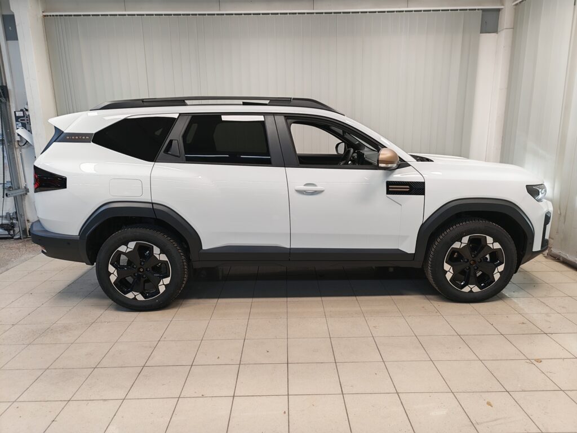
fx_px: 383
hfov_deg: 73.9
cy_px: 216
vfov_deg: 58.9
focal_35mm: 23
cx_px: 288
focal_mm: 5.4
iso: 64
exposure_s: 1/50
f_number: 1.6
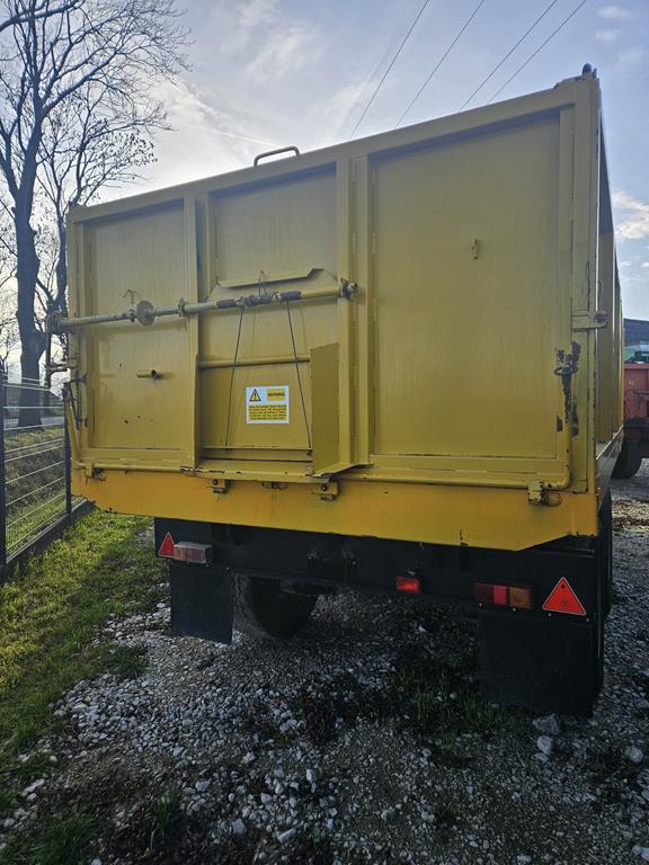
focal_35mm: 23
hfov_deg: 58.9
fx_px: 575
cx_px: 324
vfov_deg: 73.9
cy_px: 432
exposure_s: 1/547
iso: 25
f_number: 1.8
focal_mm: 5.4
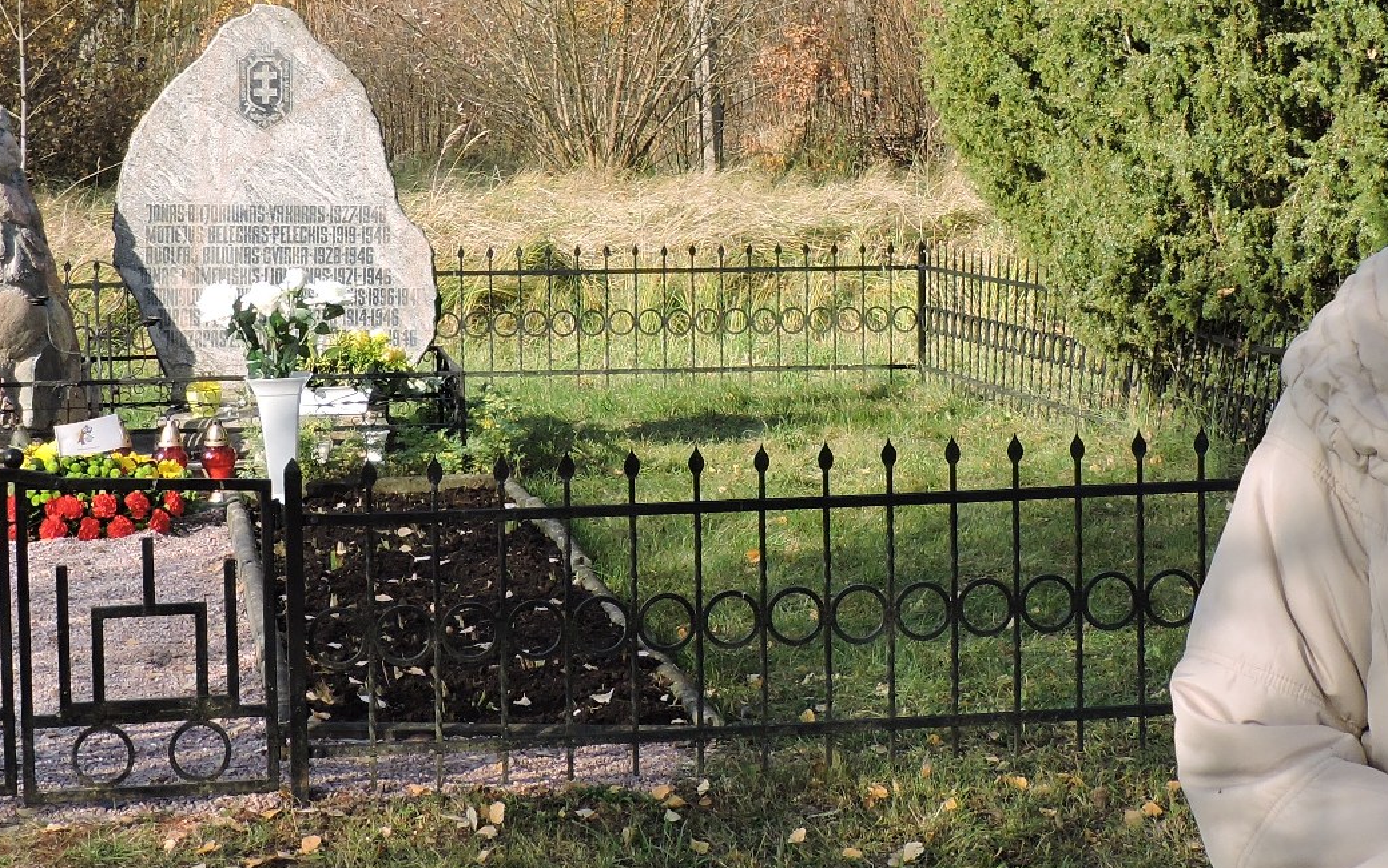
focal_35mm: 94
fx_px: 3557
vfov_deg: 13.9
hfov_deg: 22.1
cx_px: 806
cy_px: 192
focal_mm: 7.1
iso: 100
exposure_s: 1/400
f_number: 3.3
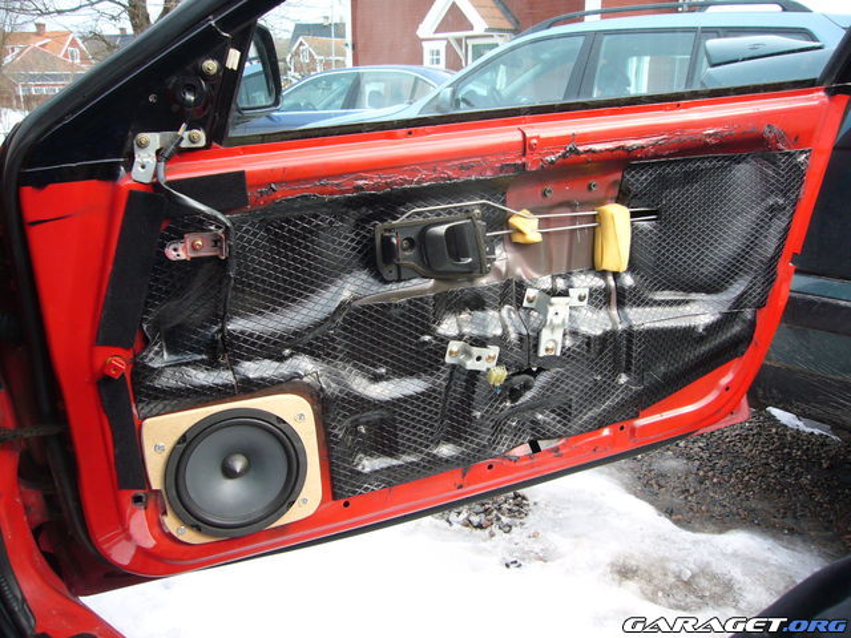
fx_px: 688
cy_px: 319
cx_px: 426
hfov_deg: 63.4
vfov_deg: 49.7
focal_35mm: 28
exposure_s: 1/160
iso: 80
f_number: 2.8
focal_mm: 4.6
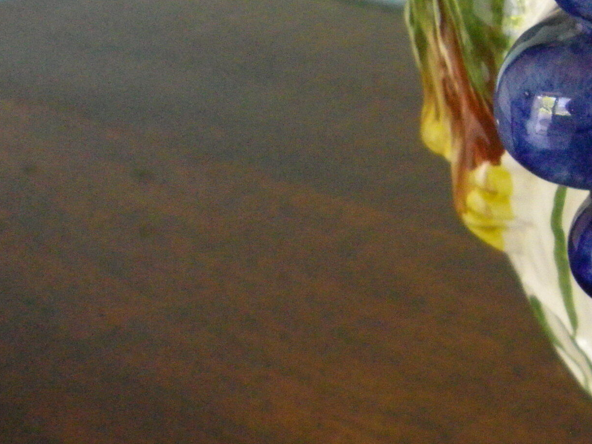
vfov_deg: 16.1
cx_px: 905
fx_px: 1574
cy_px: 187
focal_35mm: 92
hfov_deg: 18.7
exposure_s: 1/60
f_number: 2.6
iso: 400
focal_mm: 4.9
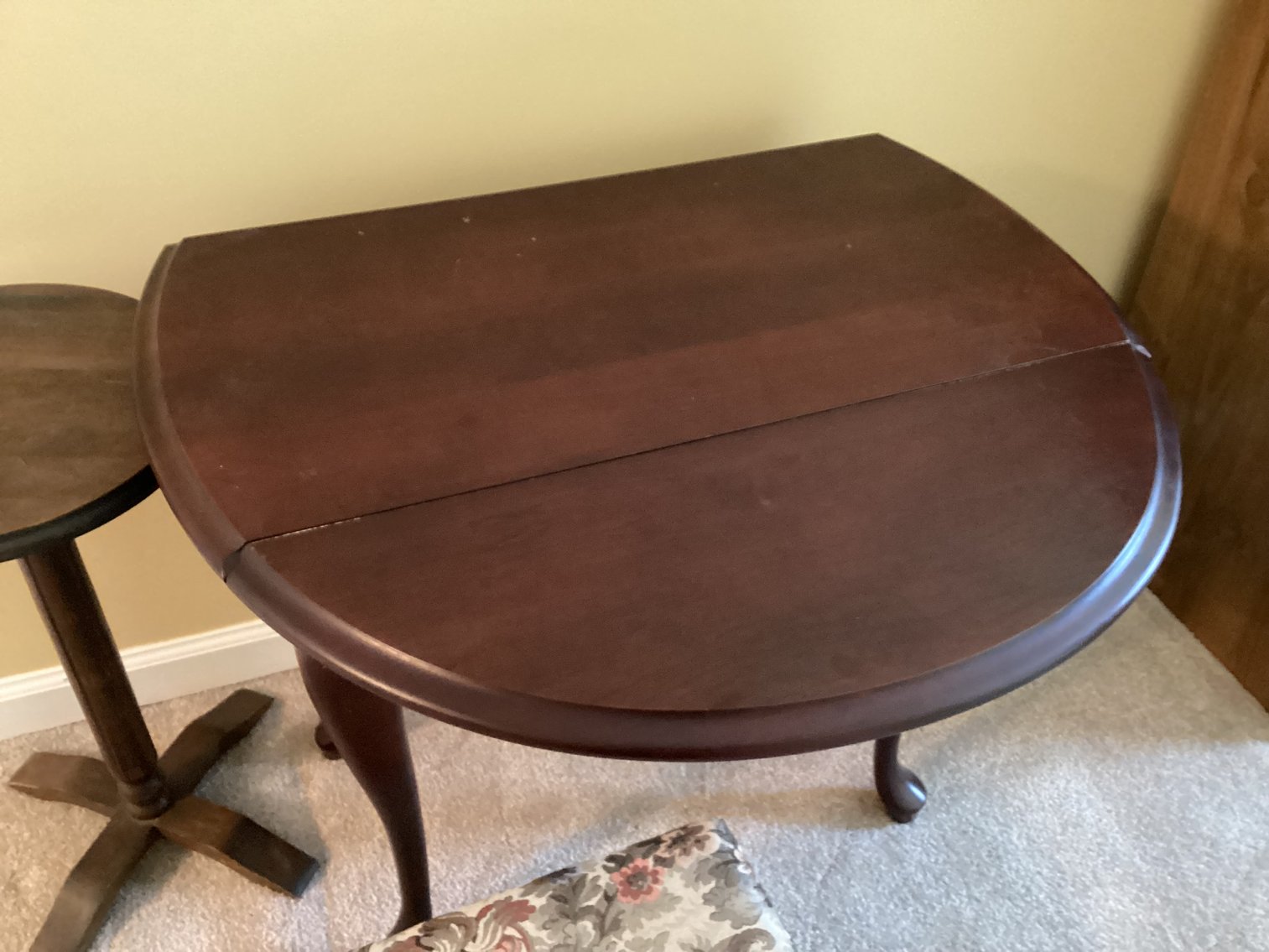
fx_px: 1137
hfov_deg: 58.3
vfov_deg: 45.4
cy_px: 476
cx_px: 634
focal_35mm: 31
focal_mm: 3.3
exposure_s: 1/17
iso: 640
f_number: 2.4
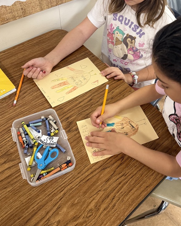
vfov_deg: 50.9
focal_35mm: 35
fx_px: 234
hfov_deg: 41.5
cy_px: 83
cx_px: 125
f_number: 1.78
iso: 320
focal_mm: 6.76
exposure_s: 1/60
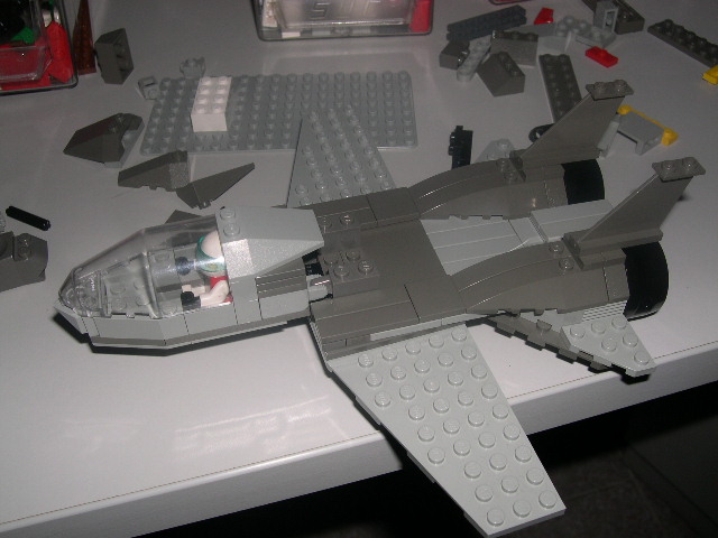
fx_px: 788
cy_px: 269
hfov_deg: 49.0
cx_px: 359
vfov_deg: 37.7
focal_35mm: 38
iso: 100
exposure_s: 1/60
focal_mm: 8
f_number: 7.6
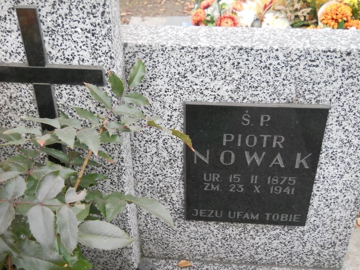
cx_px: 180
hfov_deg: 45.8
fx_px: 426
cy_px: 135
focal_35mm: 41
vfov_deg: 35.1
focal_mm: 6.72
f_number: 3.1
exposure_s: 1/80
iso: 400
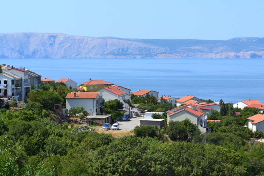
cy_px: 88
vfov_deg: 16.6
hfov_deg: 24.6
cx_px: 132
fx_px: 605
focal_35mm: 82
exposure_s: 1/400
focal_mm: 55
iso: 400
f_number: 11
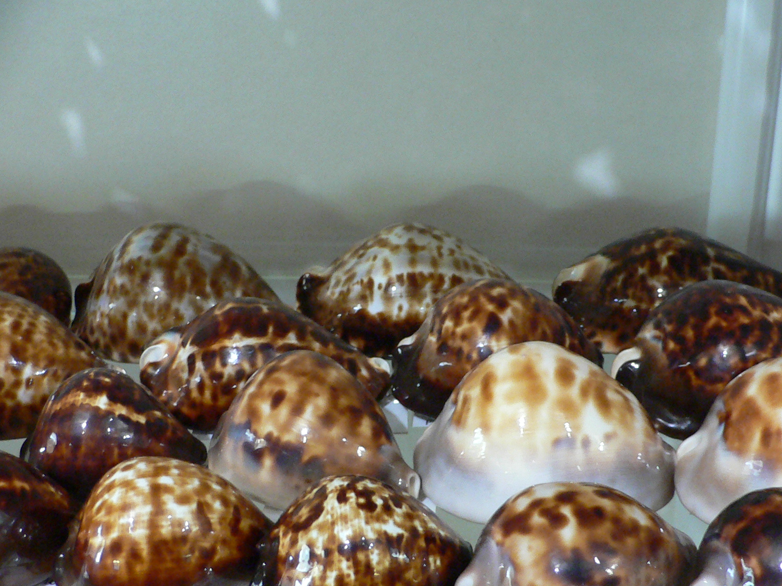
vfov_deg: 34.3
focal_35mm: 42
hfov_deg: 44.7
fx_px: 949
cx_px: 452
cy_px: 329
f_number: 2.8
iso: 200
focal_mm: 4.6
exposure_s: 1/4
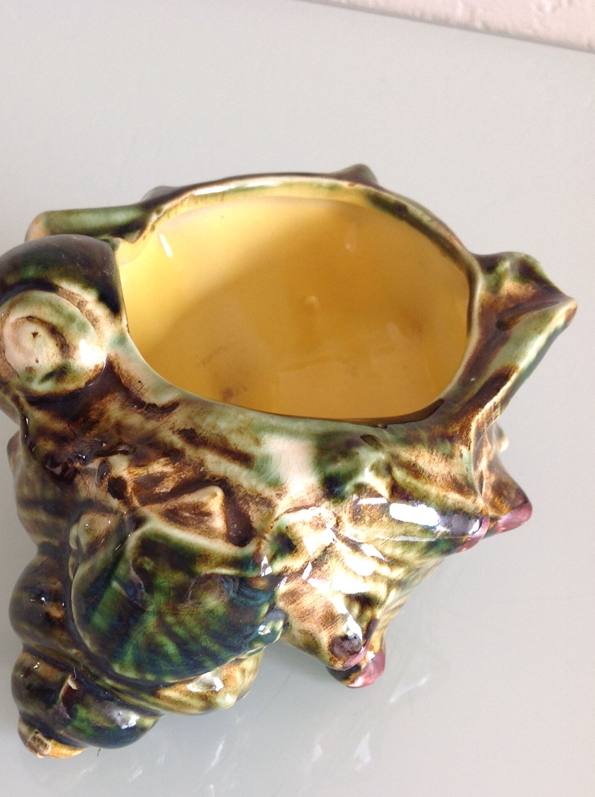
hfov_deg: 30.6
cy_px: 522
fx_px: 1080
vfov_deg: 40.1
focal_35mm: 47
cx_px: 200
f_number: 2.4
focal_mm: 4.28
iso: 64
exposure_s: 1/40
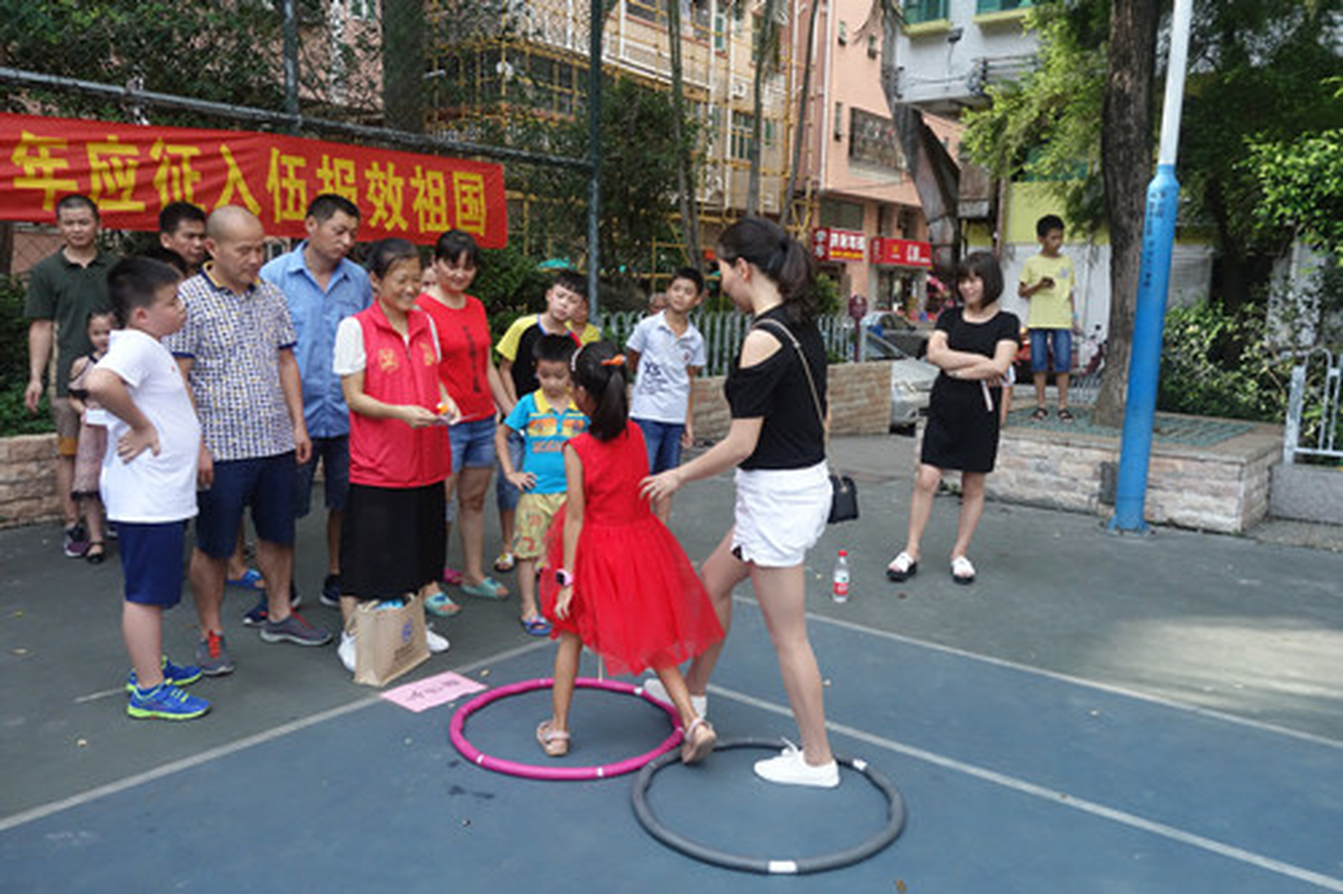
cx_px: 672
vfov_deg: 46.4
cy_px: 447
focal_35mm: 28
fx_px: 1044
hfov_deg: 65.5
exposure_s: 1/500
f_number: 5.6
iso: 800
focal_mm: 10.4
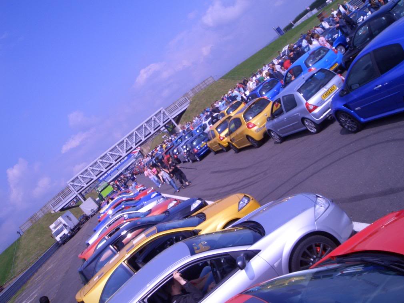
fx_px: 420
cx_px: 202
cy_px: 152
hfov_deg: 51.3
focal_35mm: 36
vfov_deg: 39.7
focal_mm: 4.8
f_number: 4
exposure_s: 1/800
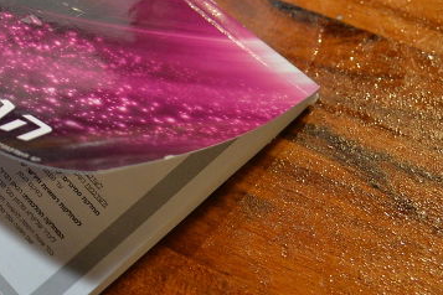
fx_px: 1366
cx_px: -150
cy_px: -108
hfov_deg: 17.2
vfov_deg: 11.9
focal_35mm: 111
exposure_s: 1/125
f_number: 4.5
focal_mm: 31
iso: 1250
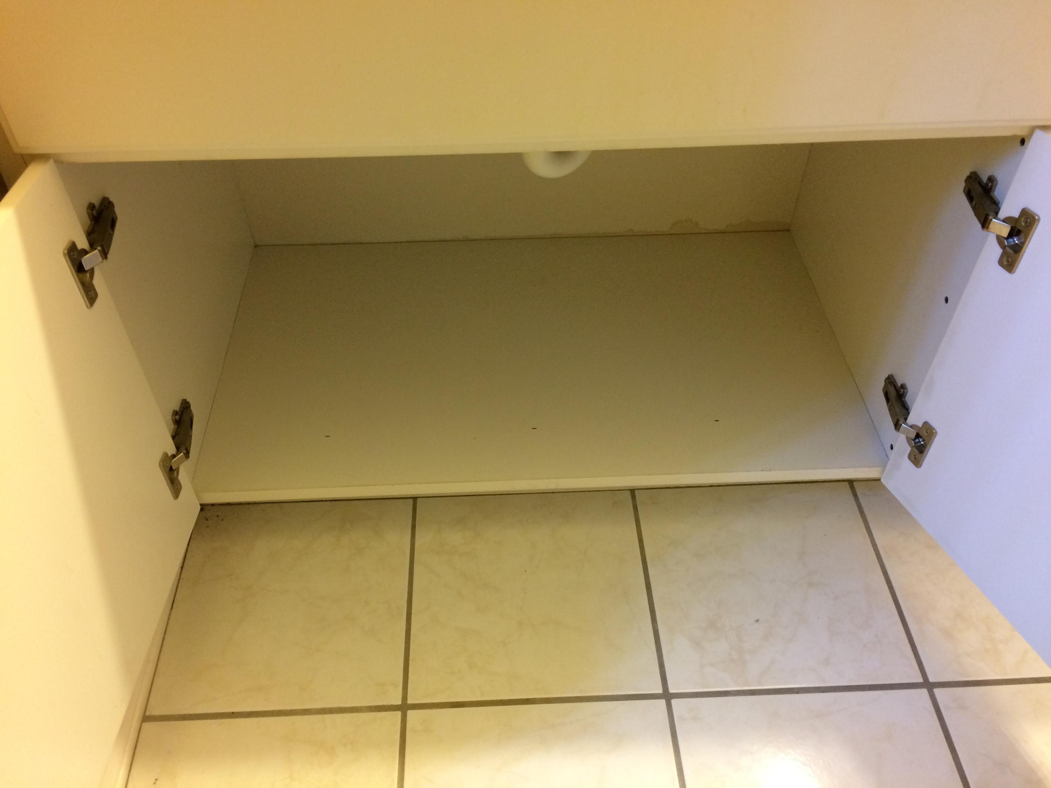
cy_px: 394
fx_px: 880
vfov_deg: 48.2
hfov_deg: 61.7
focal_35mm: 29
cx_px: 526
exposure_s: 1/30
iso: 160
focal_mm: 4.15
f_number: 2.2
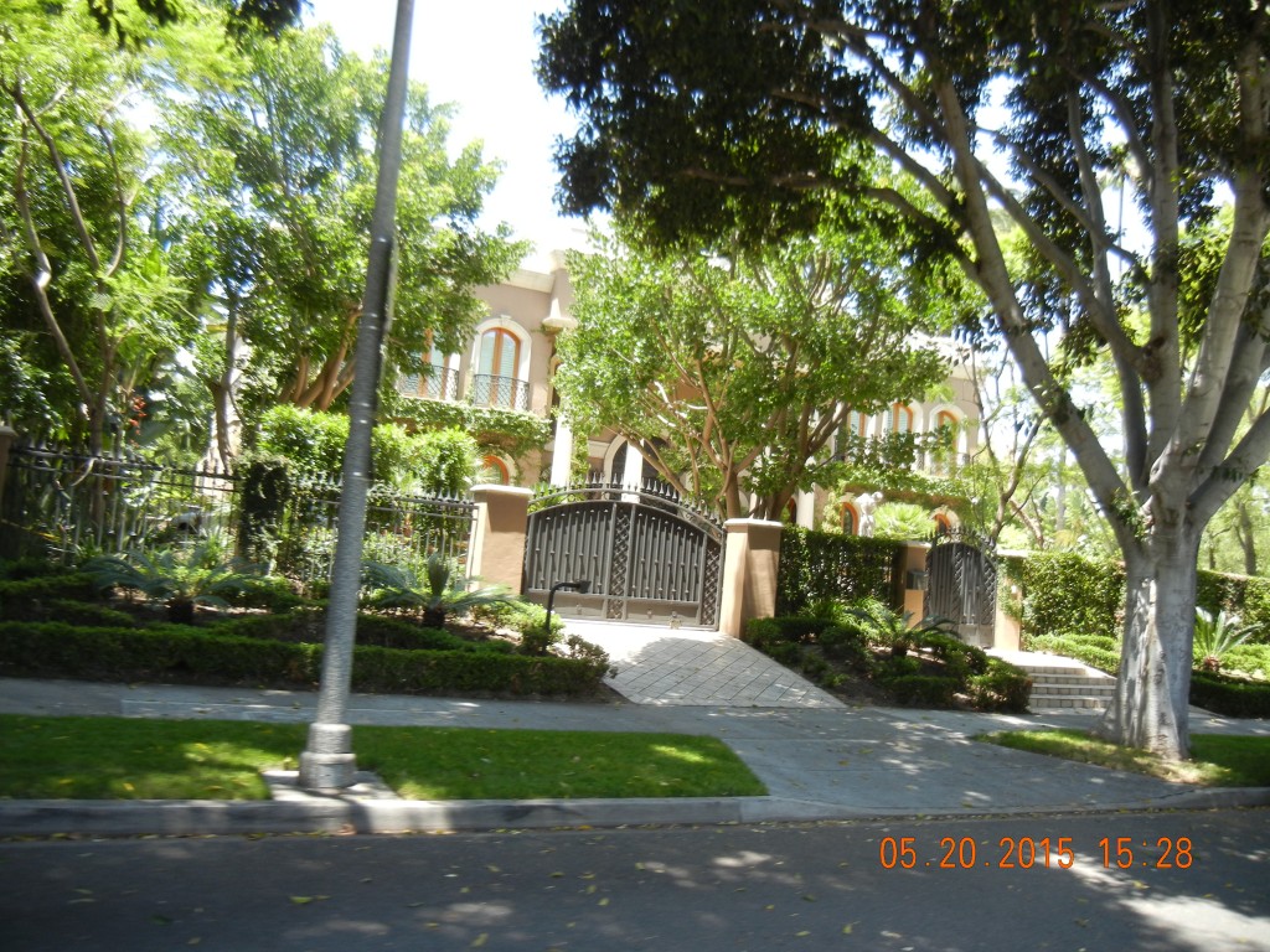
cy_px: 476
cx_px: 635
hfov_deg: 60.0
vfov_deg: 46.8
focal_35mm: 30
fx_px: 1101
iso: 160
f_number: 3.5
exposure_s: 1/185
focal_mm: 5.4
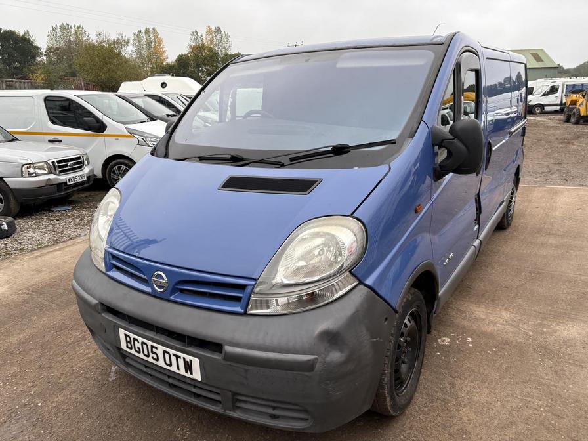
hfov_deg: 67.3
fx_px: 442
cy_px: 220
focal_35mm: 26
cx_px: 294
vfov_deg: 53.1
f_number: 1.6
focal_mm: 5.96
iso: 40
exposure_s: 1/302
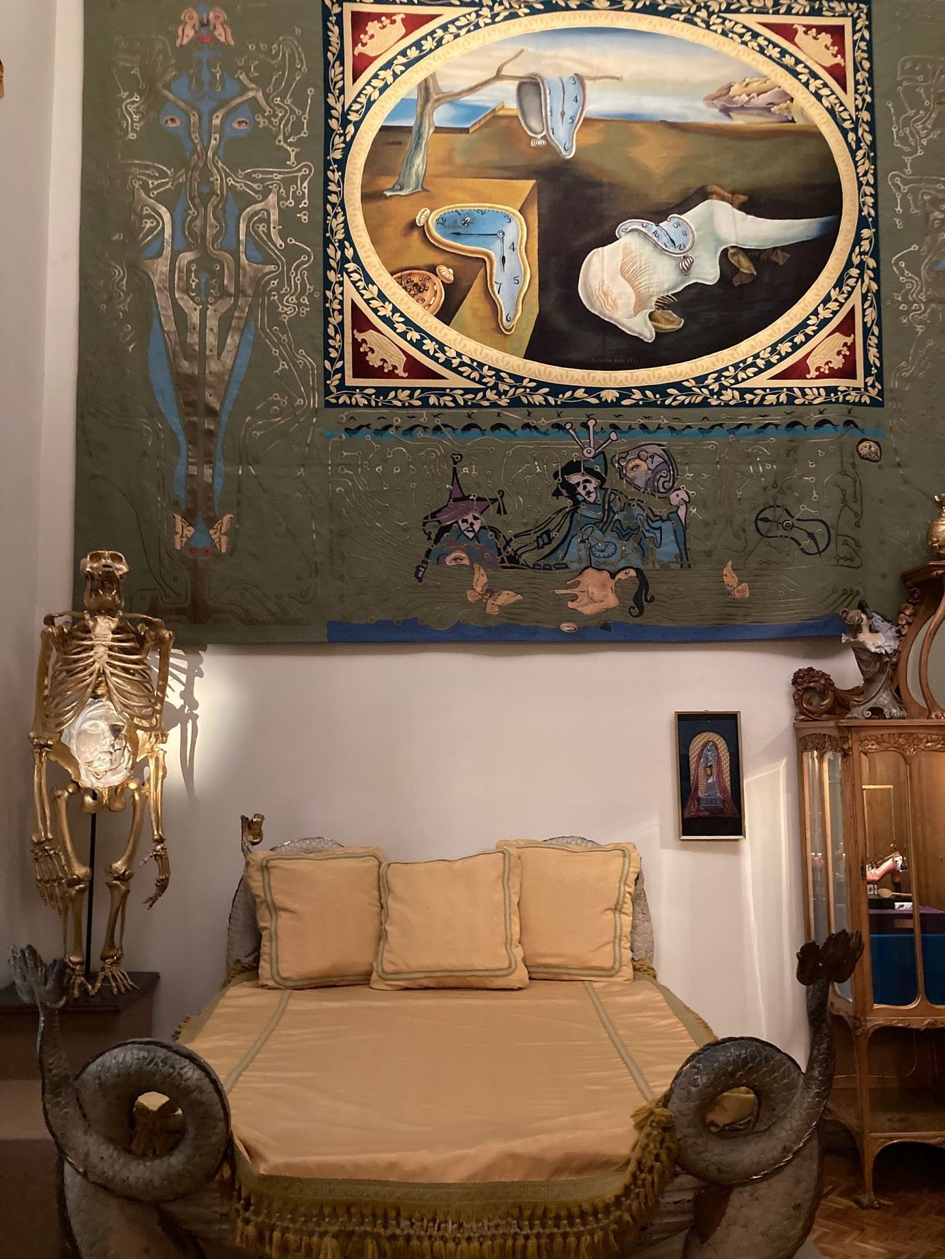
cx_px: 472
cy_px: 630
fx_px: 1019
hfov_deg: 49.7
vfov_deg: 63.4
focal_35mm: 28
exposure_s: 1/28
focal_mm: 3.99
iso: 640
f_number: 1.8
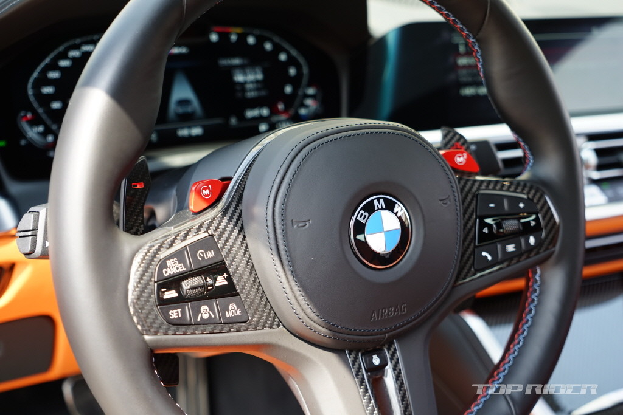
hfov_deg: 45.4
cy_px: 208
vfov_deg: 31.2
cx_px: 312
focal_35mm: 43
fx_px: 744
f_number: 4
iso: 100
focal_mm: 43
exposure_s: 1/60
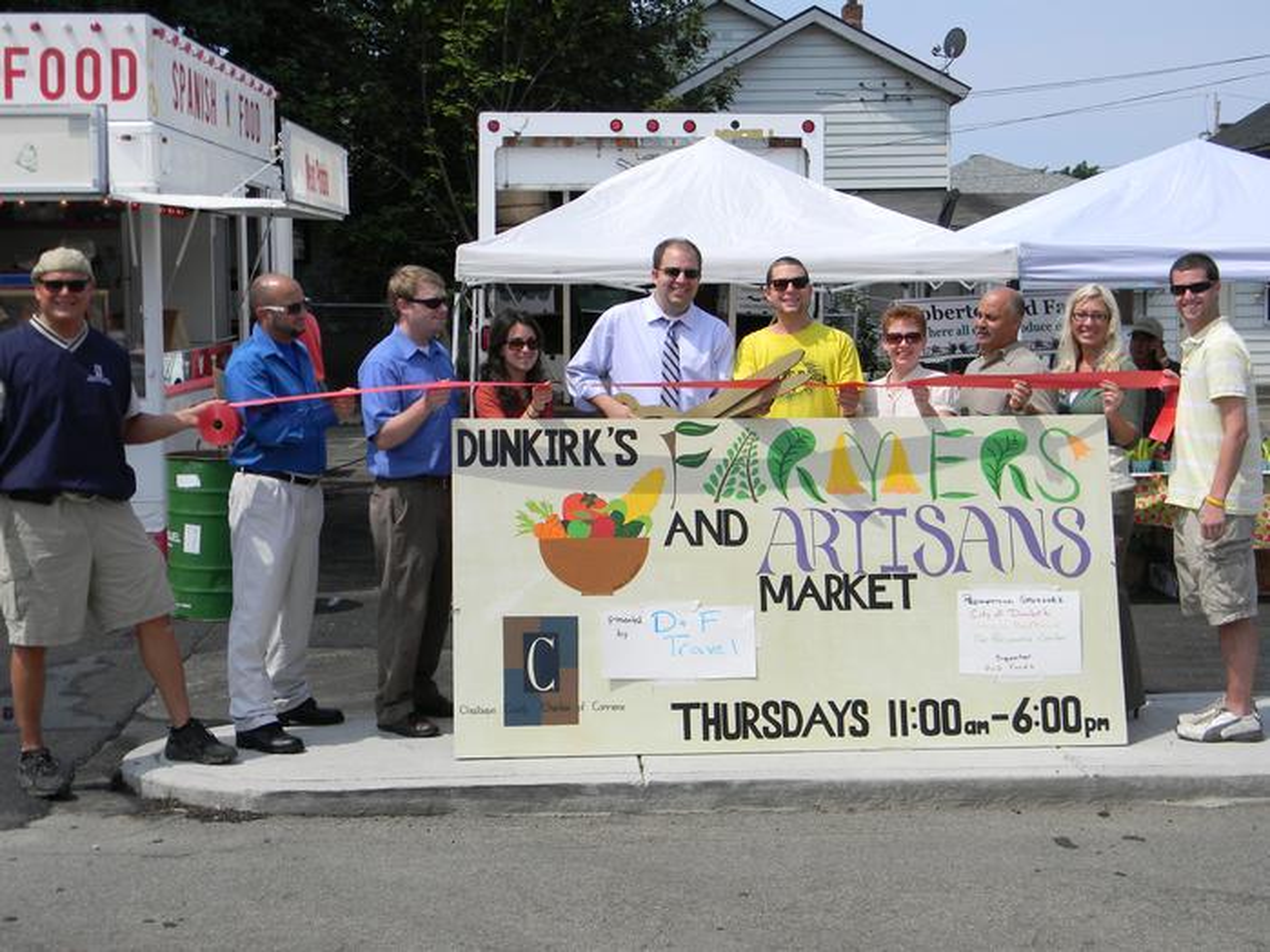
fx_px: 1724
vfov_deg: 30.9
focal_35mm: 47
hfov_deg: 40.4
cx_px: 635
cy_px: 476
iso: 80
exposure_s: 1/246
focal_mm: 8.6
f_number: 7.8
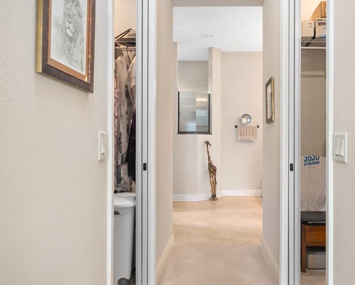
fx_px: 294
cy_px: 144
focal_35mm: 28
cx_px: 218
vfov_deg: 51.6
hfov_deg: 61.5
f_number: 8
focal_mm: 16
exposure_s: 1
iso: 320
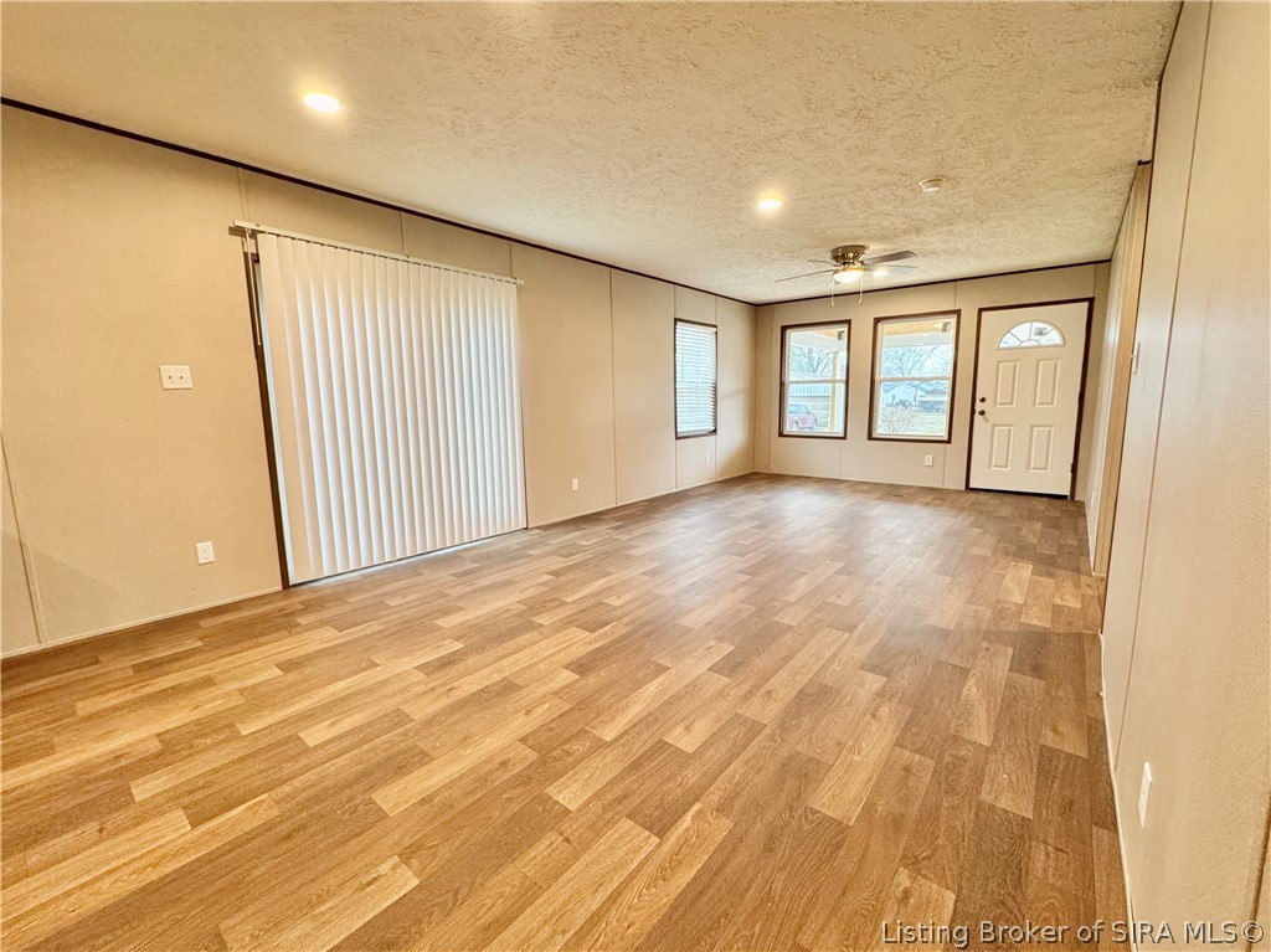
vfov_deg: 85.6
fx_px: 514
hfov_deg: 102.1
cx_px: 636
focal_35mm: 14
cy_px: 476
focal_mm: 2.22
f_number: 2.2
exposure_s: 1/120
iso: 320
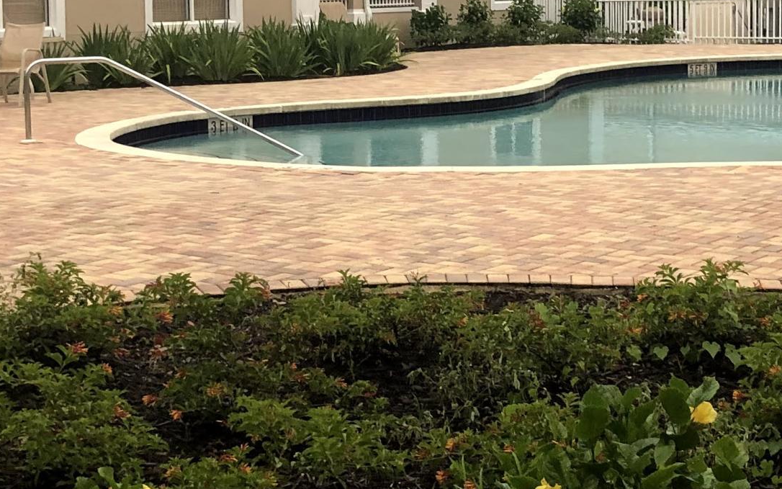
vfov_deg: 15.9
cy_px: 125
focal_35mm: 82
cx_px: 420
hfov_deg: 25.2
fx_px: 1748
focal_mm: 3.99
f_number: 1.8
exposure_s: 1/40
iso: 25
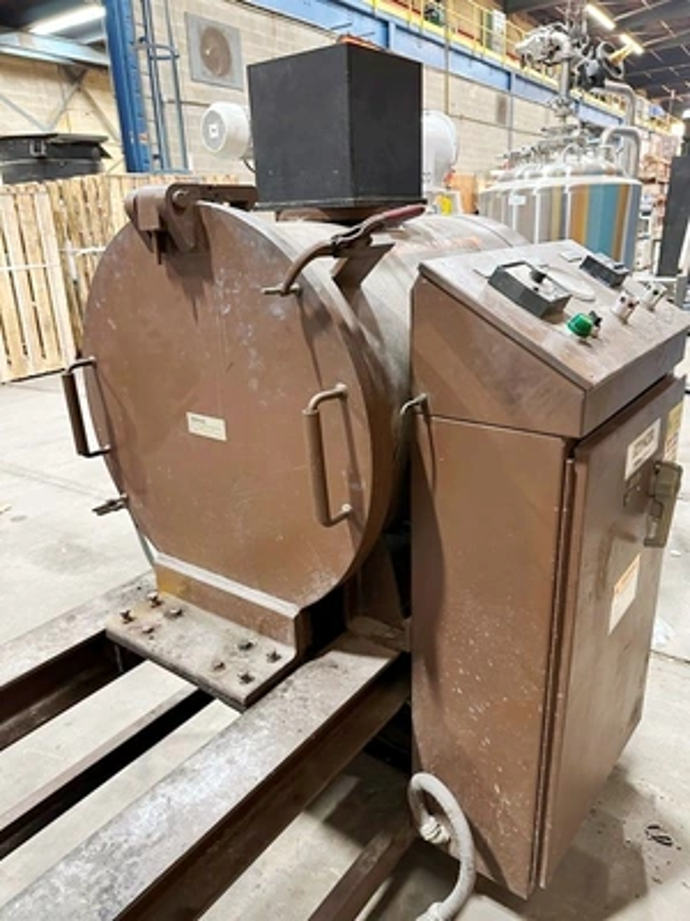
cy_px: 460
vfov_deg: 71.6
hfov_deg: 56.8
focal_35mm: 24
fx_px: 638
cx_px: 345
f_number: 1.78
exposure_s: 1/40
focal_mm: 6.86
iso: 640
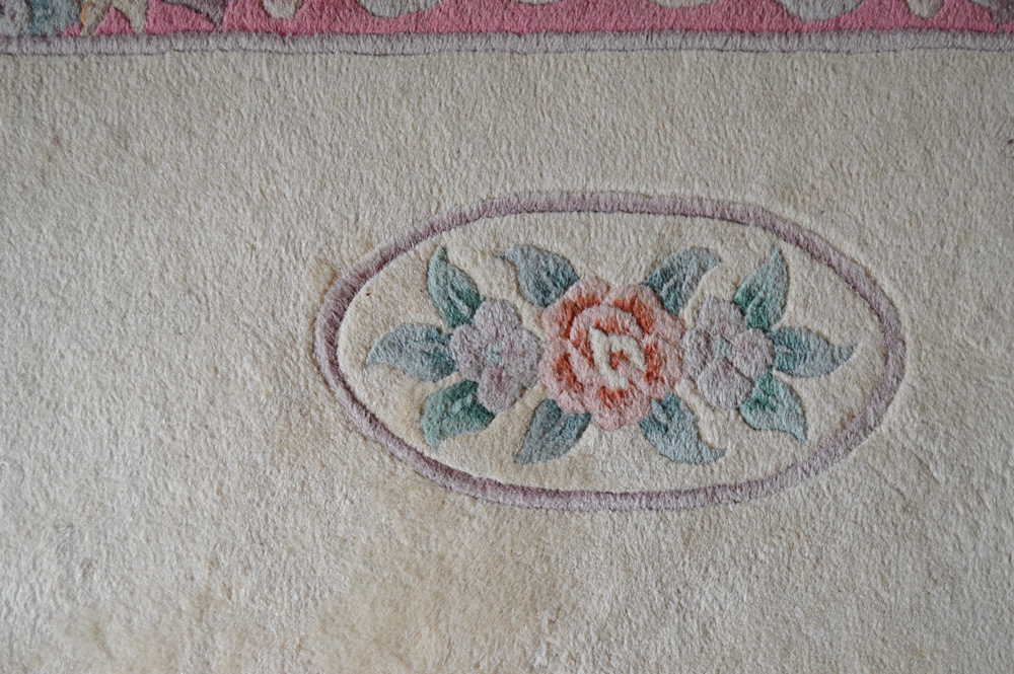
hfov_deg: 41.1
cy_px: 337
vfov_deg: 28.0
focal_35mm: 48
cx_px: 507
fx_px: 1351
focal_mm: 32
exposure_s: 1/60
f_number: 4.5
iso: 500
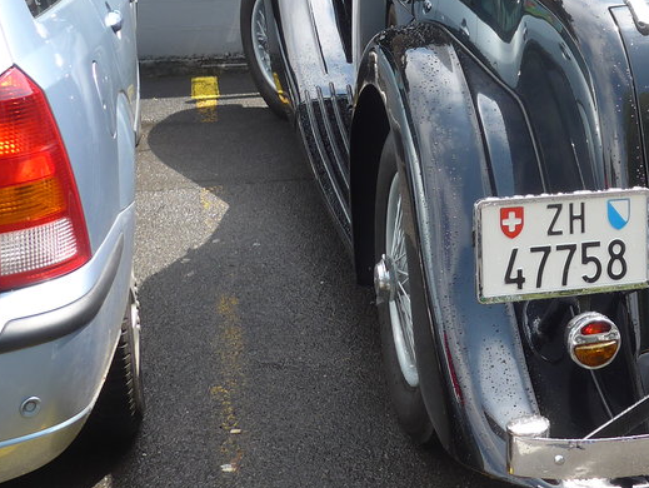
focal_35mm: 67
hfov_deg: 27.1
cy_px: 46
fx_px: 1257
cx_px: 672
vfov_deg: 21.5
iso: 80
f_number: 2.8
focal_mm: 6
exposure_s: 1/400
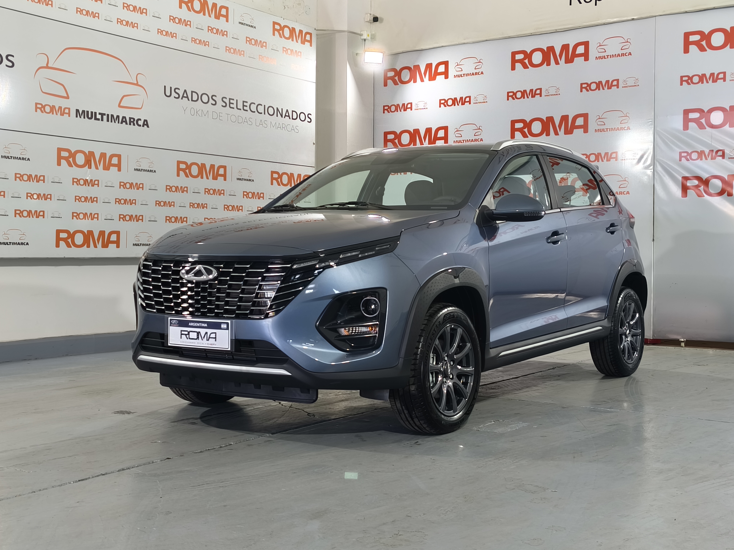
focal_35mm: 45
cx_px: 367
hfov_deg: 42.1
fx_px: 954
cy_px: 275
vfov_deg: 32.2
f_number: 1.7
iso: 200
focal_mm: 5.35
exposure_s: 1/50
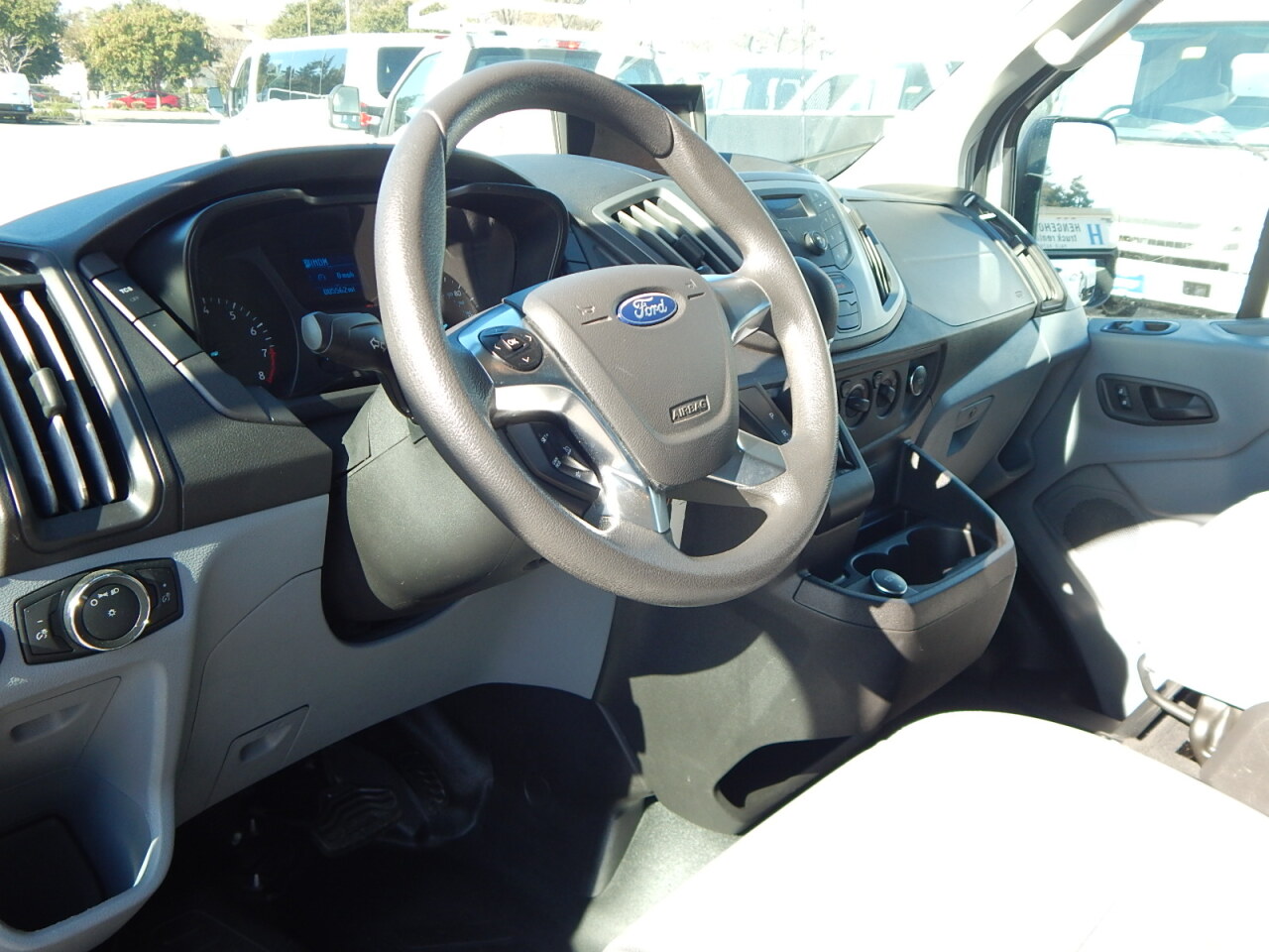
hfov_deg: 58.4
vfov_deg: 45.4
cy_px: 476
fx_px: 1136
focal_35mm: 31
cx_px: 634
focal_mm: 5.6
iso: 125
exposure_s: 1/160
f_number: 3.2
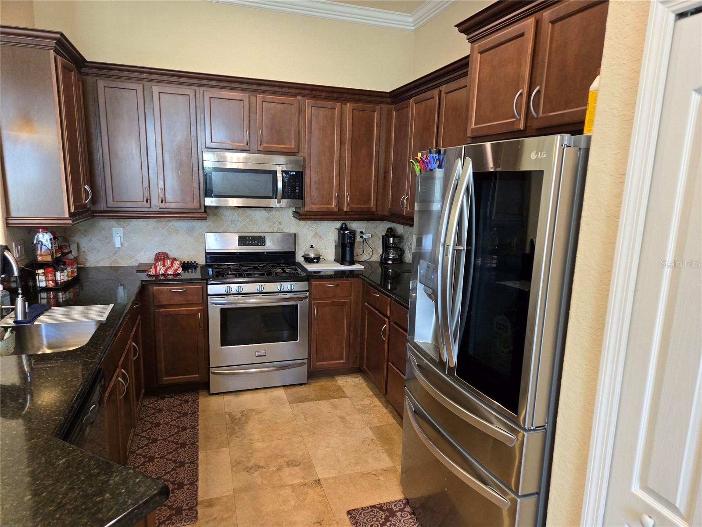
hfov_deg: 73.9
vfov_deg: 58.9
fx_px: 466
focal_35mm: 23
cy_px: 264
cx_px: 351
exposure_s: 1/120
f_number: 1.8
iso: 500
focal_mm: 5.4
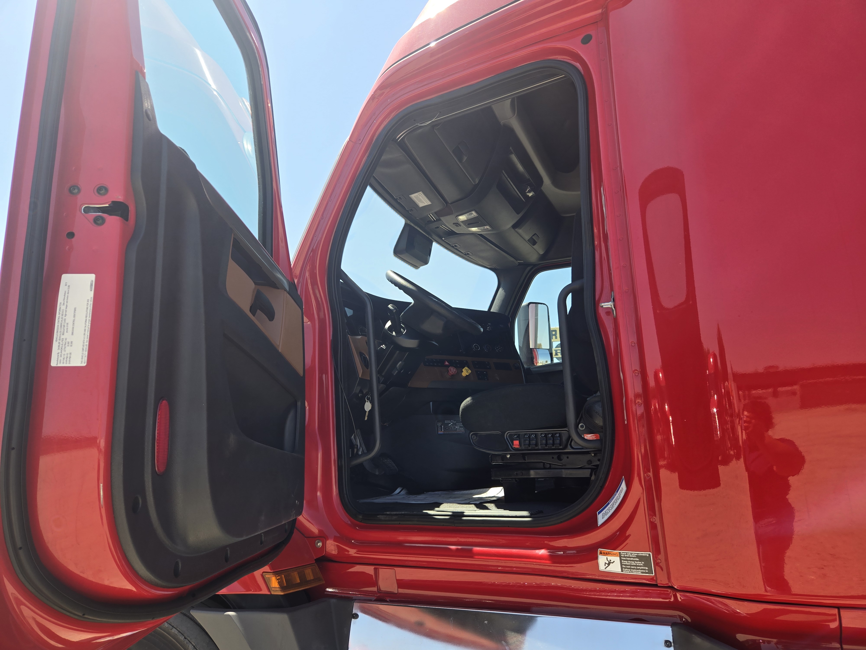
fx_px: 575
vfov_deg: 58.9
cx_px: 433
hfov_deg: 73.9
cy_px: 325
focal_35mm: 23
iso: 25
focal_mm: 5.4
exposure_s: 1/682
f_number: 1.8
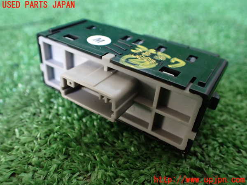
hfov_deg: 60.0
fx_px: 214
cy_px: 92
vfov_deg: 46.8
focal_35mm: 30
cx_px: 124
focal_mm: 5.4
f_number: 2.3
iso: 800
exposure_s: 1/80
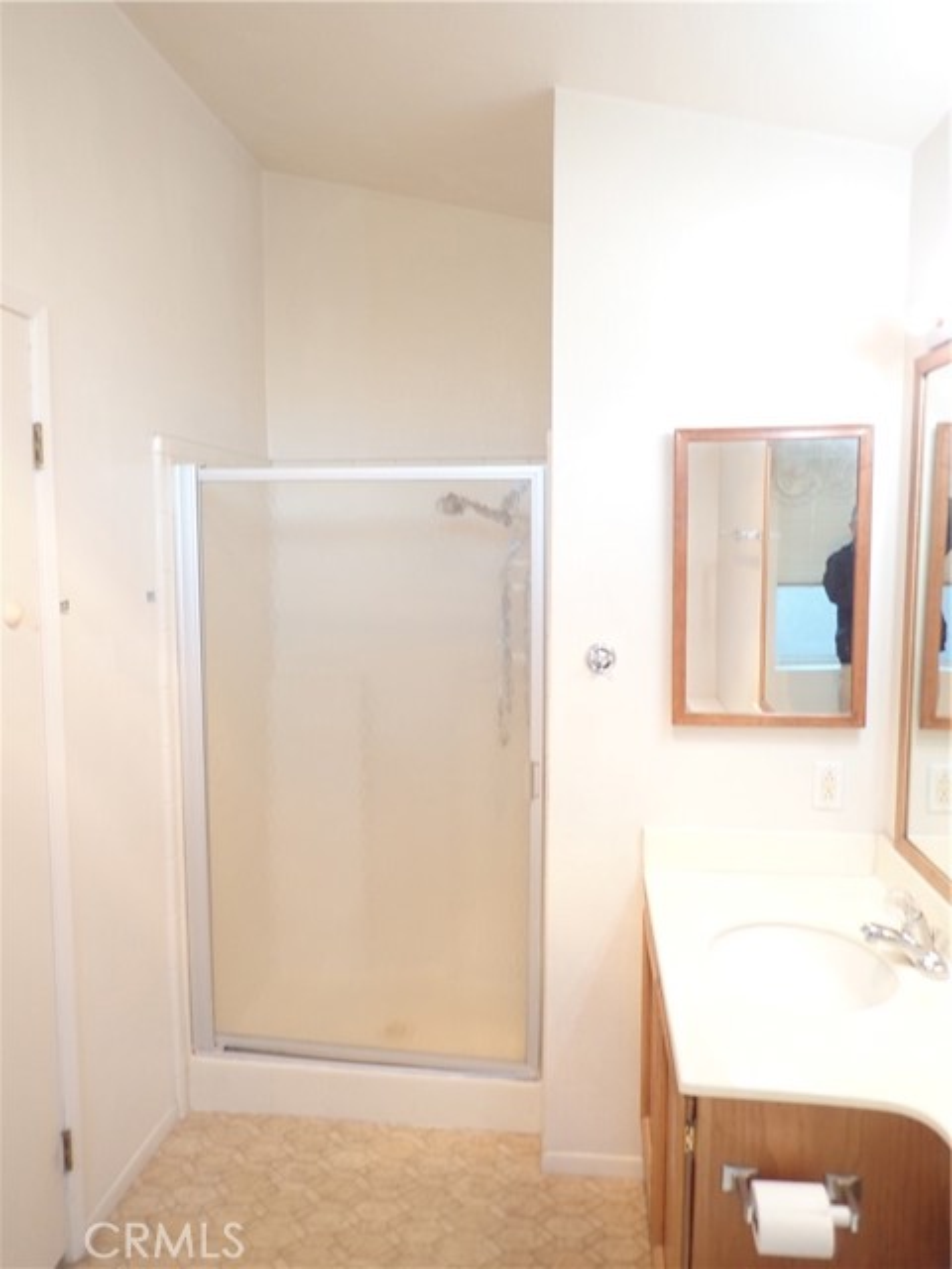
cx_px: 476
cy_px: 634
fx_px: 917
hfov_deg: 54.9
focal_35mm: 25
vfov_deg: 69.4
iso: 200
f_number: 2
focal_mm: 4.5
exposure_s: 1/40
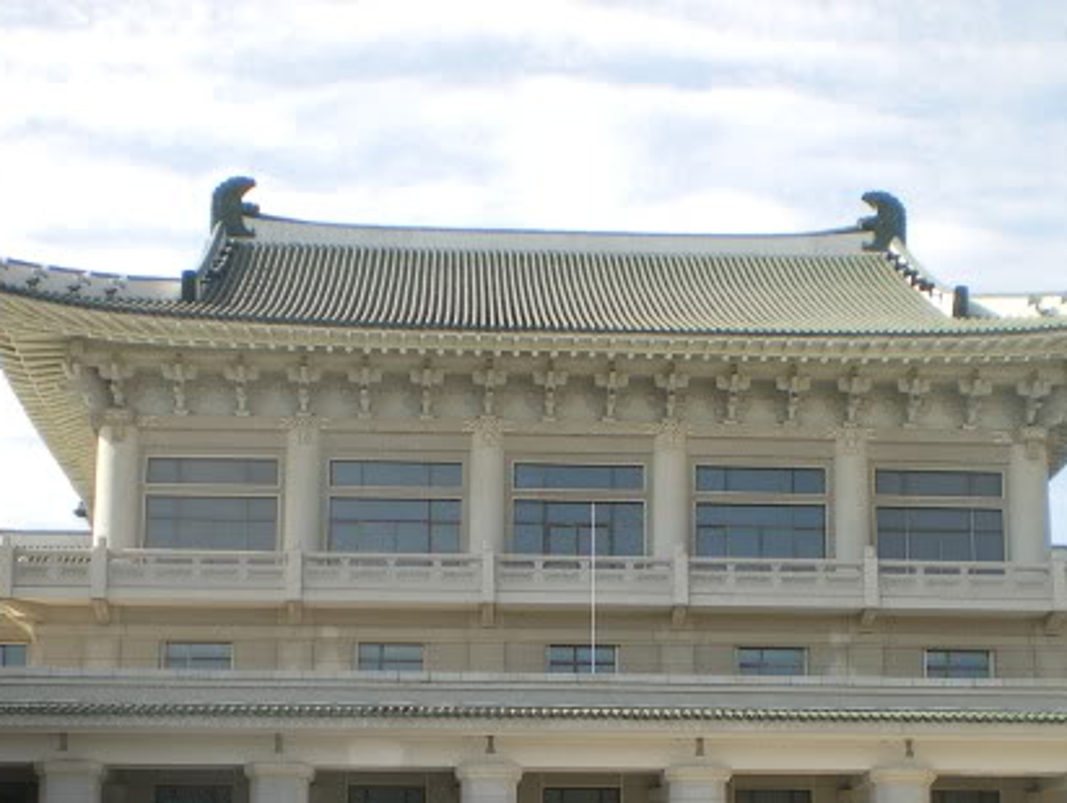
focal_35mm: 70
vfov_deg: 20.8
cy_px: 655
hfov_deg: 27.7
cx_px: 587
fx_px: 2160
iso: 50
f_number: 4.6
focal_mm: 6.3
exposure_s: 1/250
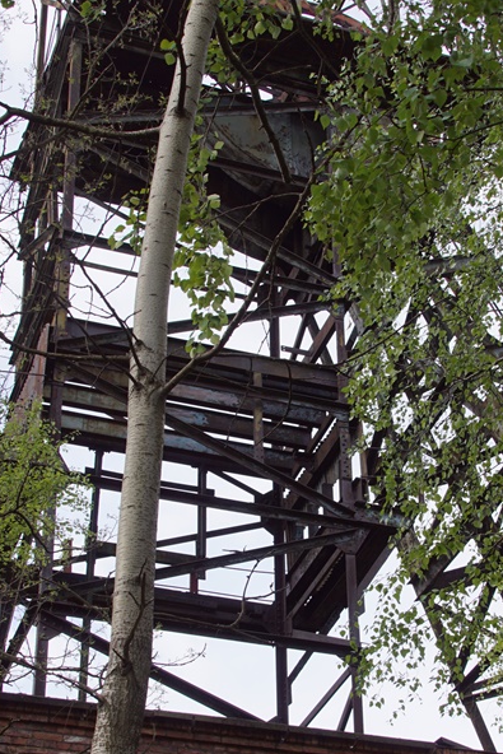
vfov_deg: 25.6
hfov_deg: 17.3
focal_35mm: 79
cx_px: 312
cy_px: 489
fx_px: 1655
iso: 100
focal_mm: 26
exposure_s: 1/160
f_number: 6.3
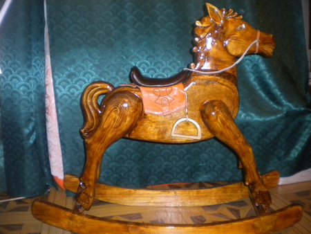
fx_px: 315
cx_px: 156
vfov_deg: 40.7
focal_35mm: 35
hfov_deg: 52.6
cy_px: 117
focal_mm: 6.3
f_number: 3.1
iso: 400
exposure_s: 1/30
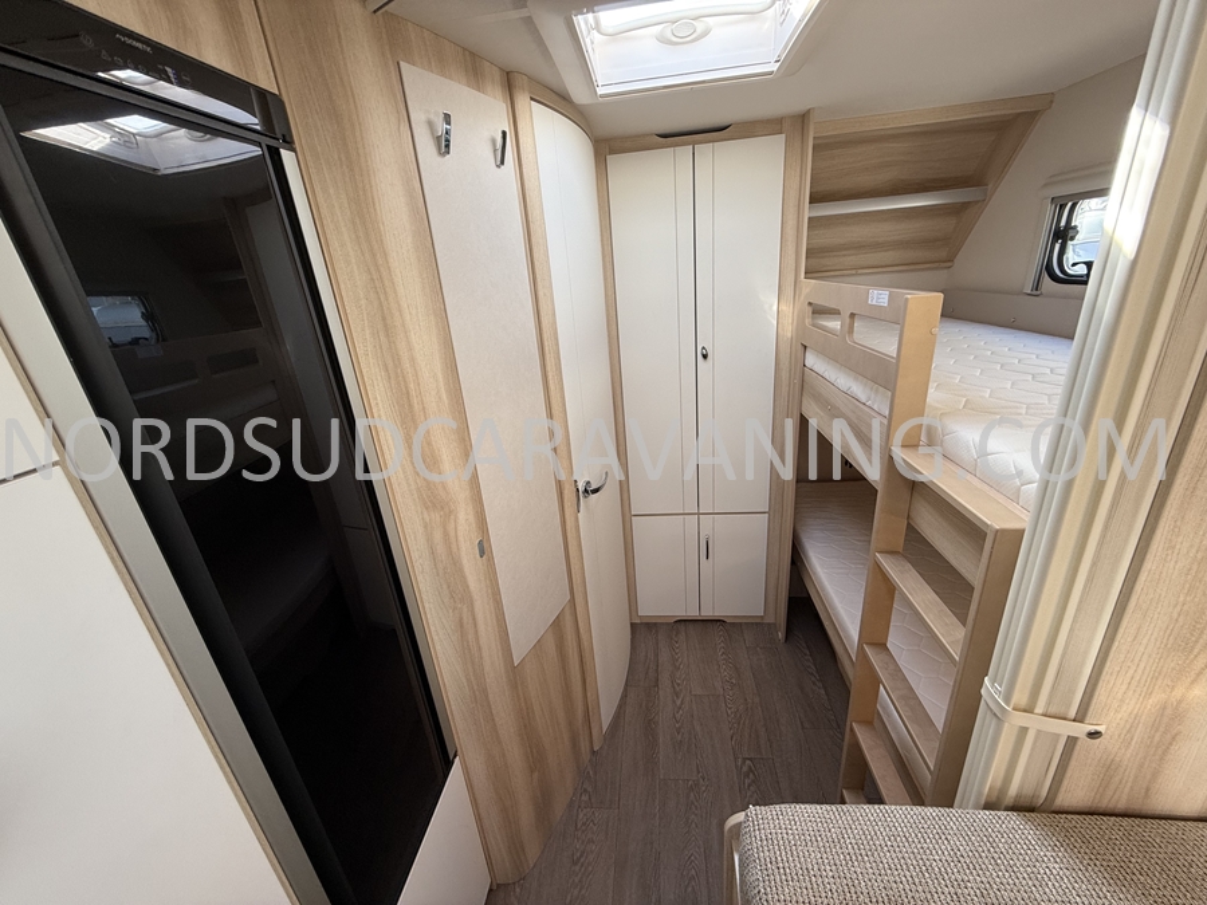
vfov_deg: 85.7
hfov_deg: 102.1
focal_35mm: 14
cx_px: 604
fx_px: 488
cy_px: 452
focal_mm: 2.22
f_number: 2.2
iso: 80
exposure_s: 1/99
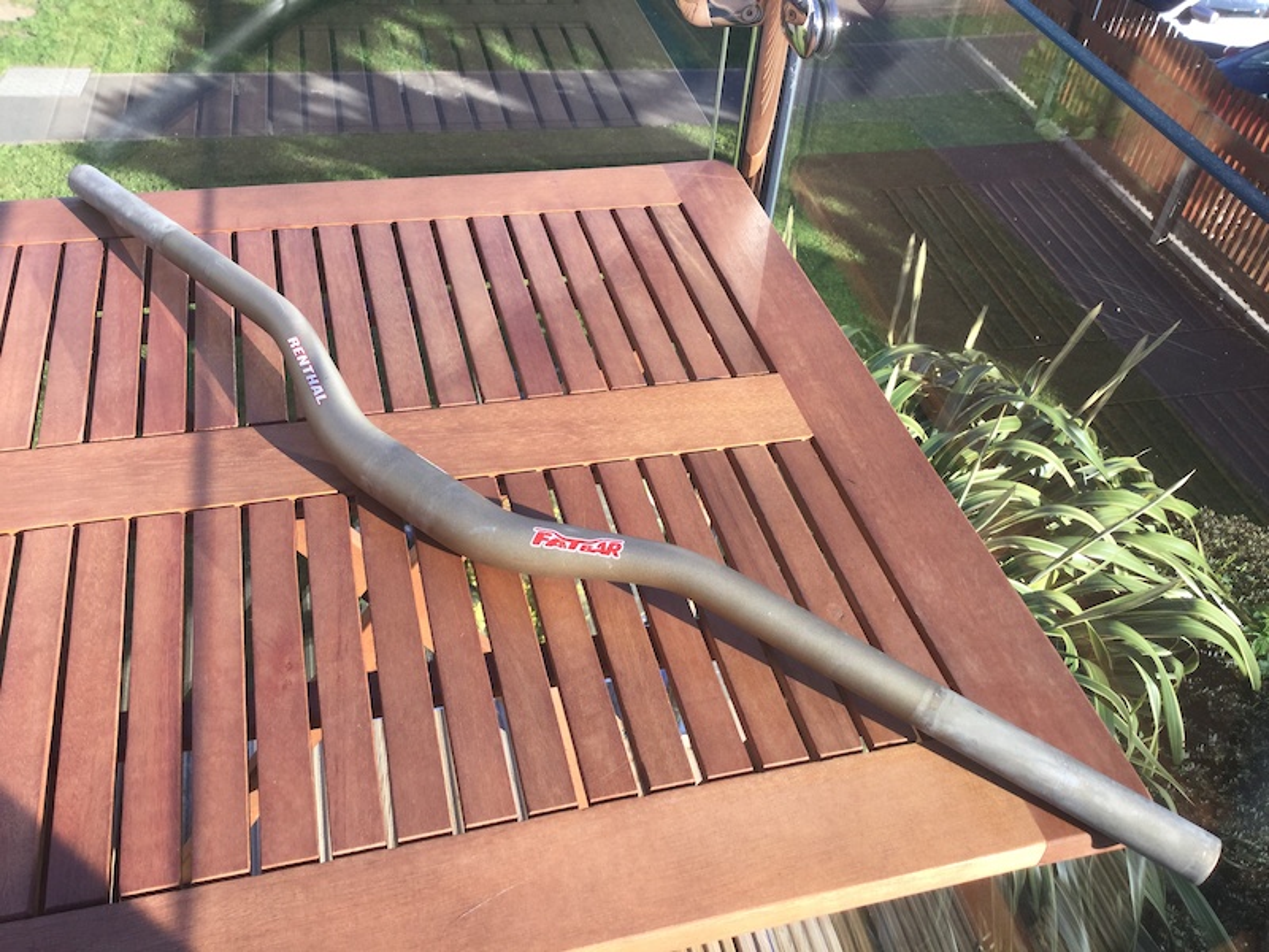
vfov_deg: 45.4
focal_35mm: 31
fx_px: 1136
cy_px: 476
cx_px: 634
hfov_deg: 58.4
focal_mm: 3.3
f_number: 2.4
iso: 25
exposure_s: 1/254
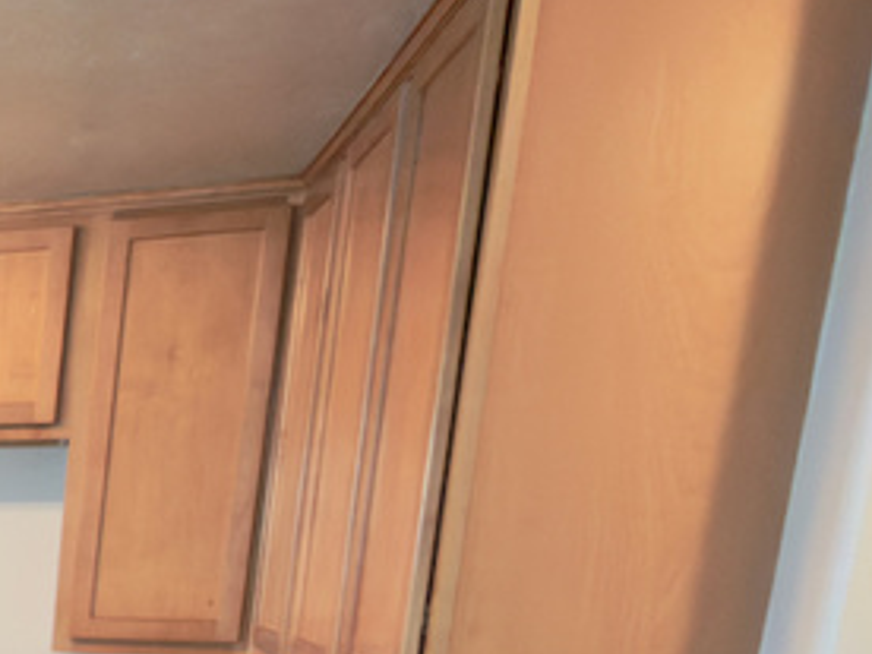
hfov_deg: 24.3
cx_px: -569
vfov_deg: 25.1
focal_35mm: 52
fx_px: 1310
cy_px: 793
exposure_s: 1/30
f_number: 2.2
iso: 320
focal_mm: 2.22
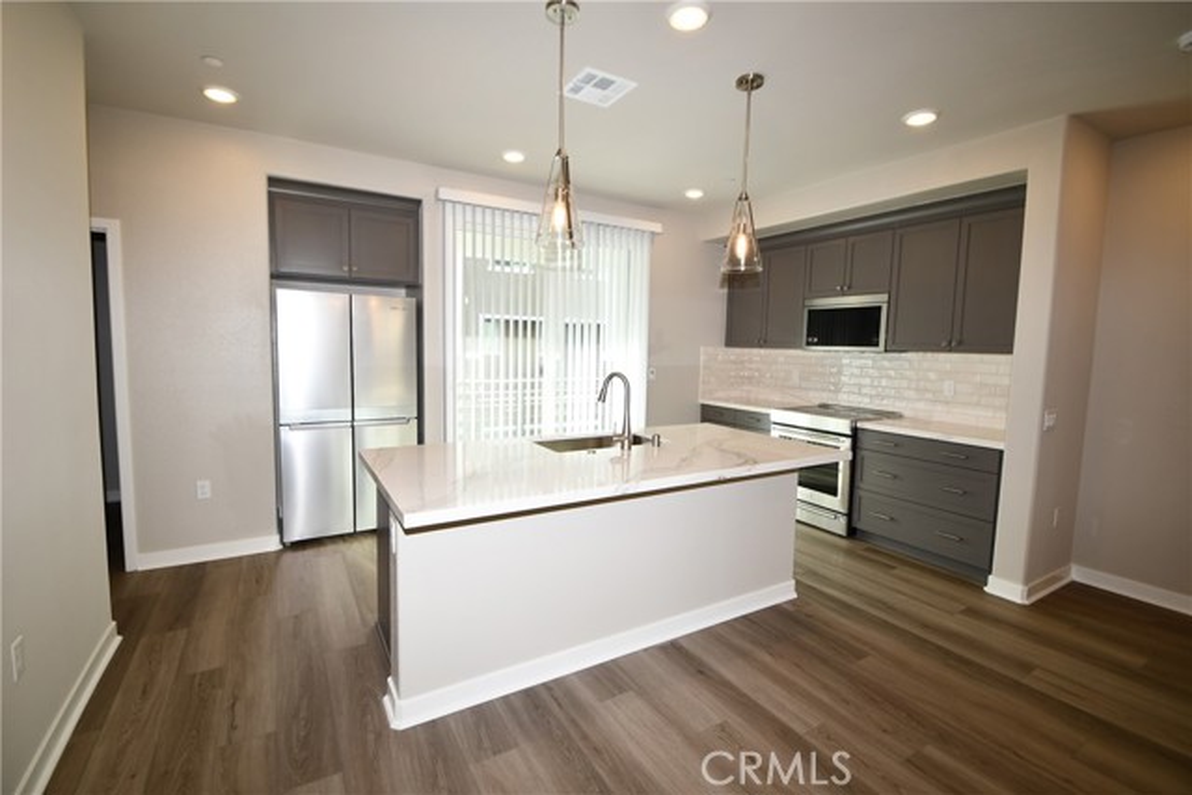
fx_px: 497
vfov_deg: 77.4
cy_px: 398
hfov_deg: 100.4
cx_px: 596
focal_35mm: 15
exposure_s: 1/80
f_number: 4.5
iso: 200
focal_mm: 10
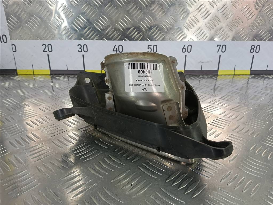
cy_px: 102
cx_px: 136
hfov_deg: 65.3
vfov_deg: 51.4
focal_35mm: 27
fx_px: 213
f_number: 1.6
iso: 117
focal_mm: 4.11
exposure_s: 1/100
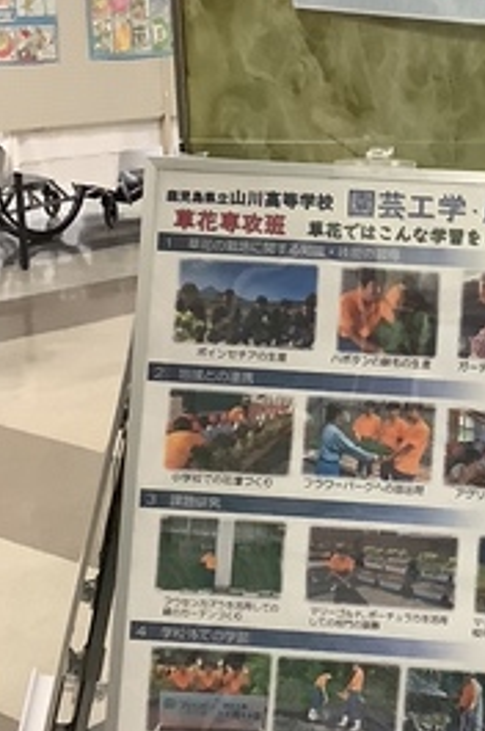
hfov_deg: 16.6
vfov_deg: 26.0
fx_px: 1580
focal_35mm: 78
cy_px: 359
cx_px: 603
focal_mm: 3.3
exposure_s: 1/60
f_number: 2.4
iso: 320
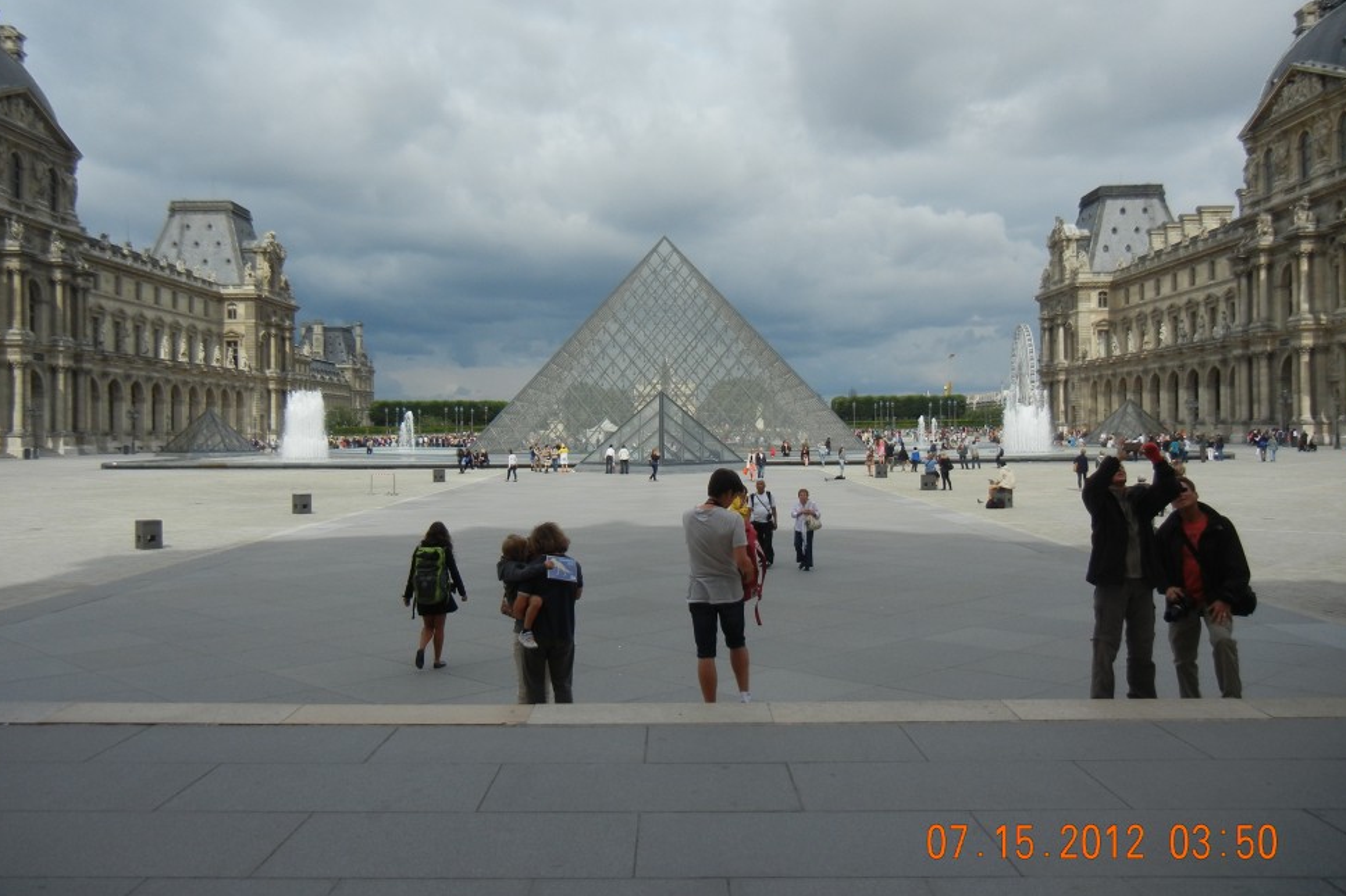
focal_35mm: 33
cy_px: 420
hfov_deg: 57.2
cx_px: 652
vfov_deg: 39.9
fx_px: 1234
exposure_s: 1/534
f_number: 7
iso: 160
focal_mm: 5.4
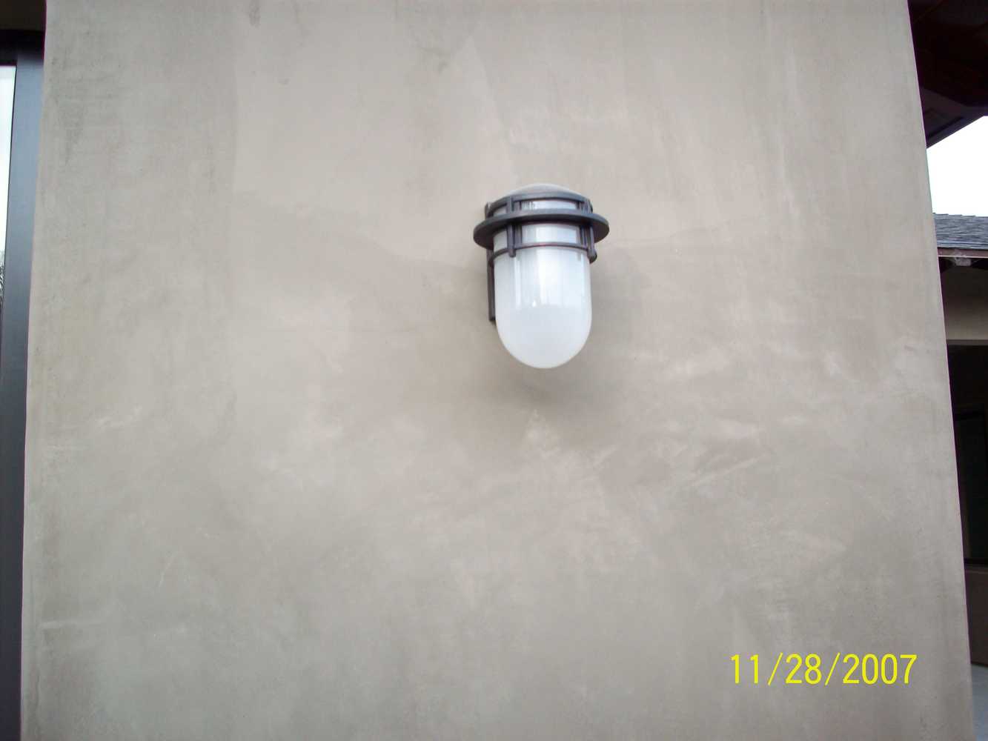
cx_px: 494
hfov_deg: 50.1
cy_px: 370
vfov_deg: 38.7
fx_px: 1056
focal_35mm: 37
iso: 80
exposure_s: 1/78.5
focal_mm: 6.2
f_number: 2.8
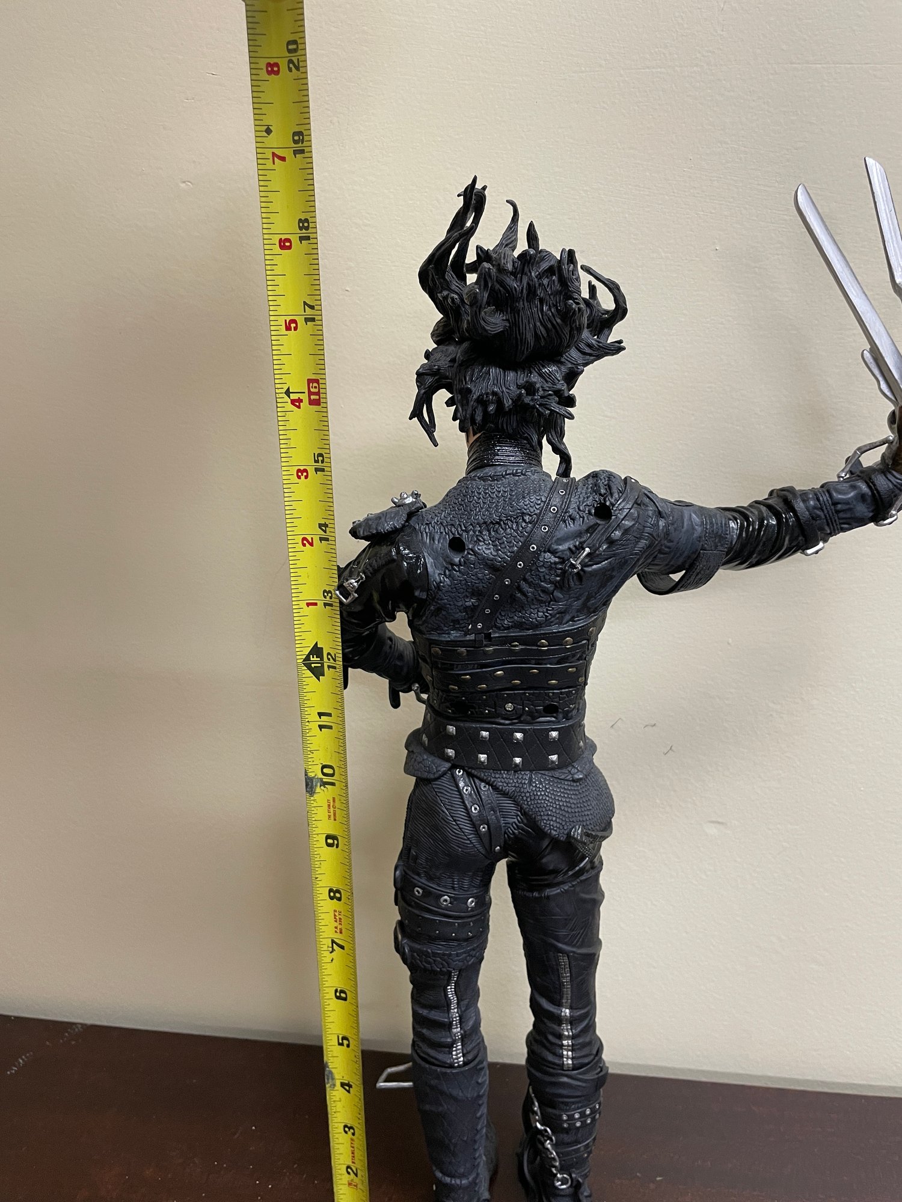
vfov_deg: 67.3
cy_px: 601
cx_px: 451
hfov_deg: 53.1
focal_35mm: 26
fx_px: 903
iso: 160
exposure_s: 1/60
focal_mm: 4.2
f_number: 1.6
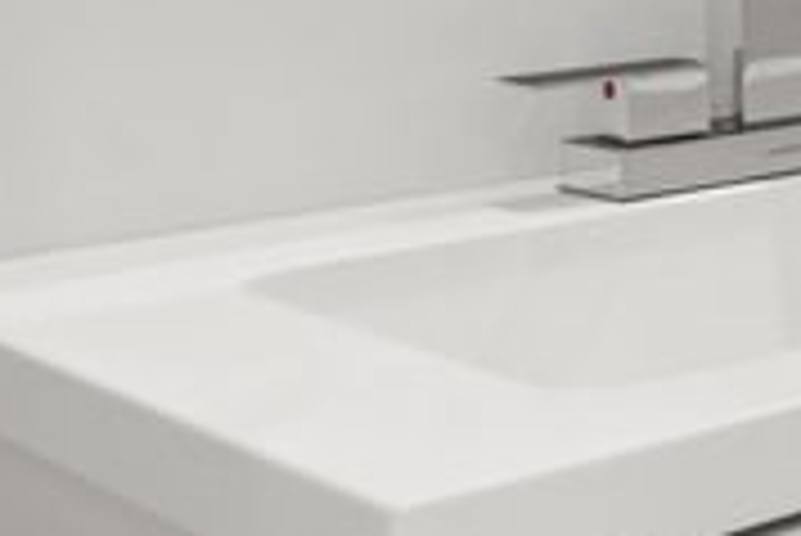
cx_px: 1976
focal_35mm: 90
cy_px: -200
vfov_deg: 14.5
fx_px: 2004
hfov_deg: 14.2
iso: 200
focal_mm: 16
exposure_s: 1
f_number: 8
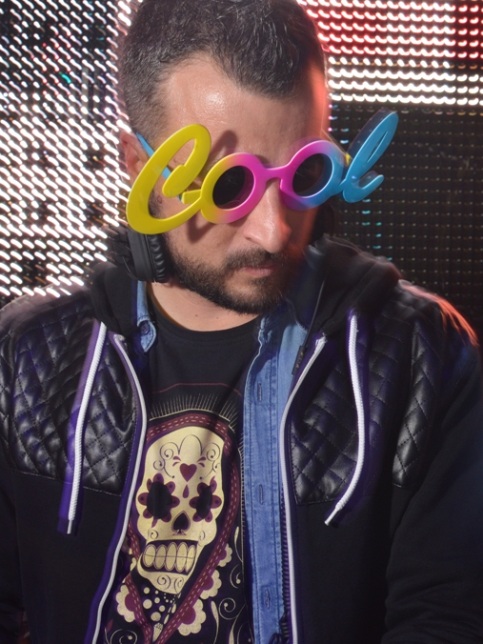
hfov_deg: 28.5
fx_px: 949
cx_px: 270
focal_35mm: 51
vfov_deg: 37.5
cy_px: 320
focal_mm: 35
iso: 500
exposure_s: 1/5
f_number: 10
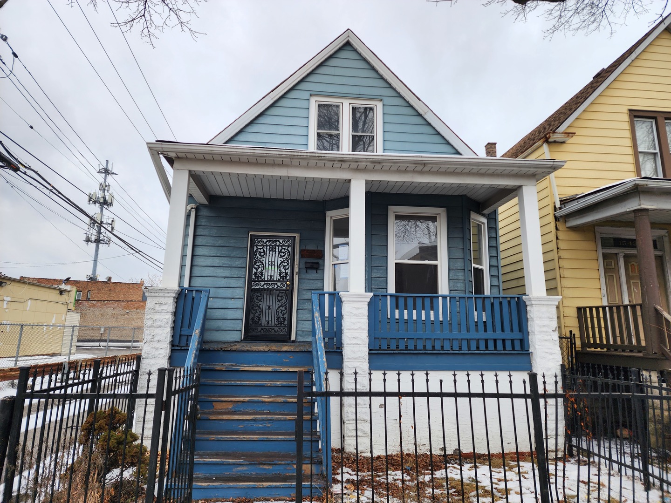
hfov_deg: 73.9
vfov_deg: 58.9
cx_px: 336
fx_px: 446
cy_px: 252
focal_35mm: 23
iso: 12
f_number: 1.8
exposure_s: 1/661
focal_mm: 6.4
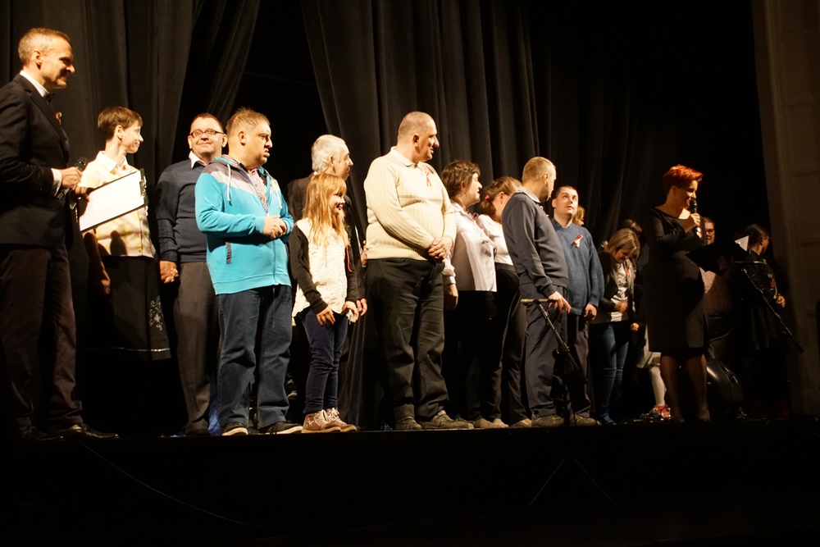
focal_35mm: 45
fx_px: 1025
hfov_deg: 43.6
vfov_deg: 29.9
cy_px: 274
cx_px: 410
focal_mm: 30
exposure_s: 1/60
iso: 3200
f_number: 4.5
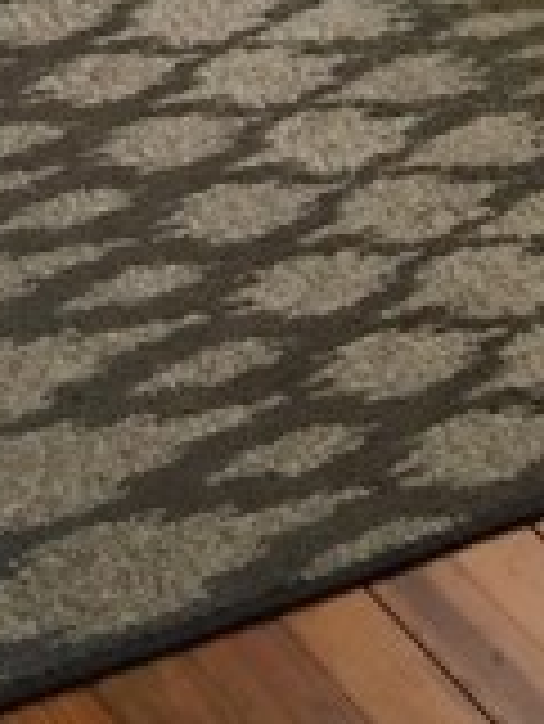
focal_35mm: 138
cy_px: -895
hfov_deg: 10.6
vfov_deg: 12.1
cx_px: -31
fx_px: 2888
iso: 64
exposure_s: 1/15
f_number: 2.2
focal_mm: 4.15
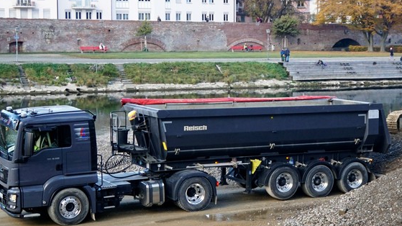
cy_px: 60
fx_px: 671
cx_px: 262
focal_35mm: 63
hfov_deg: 33.1
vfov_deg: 19.0
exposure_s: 1/500
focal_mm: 28
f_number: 4
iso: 640
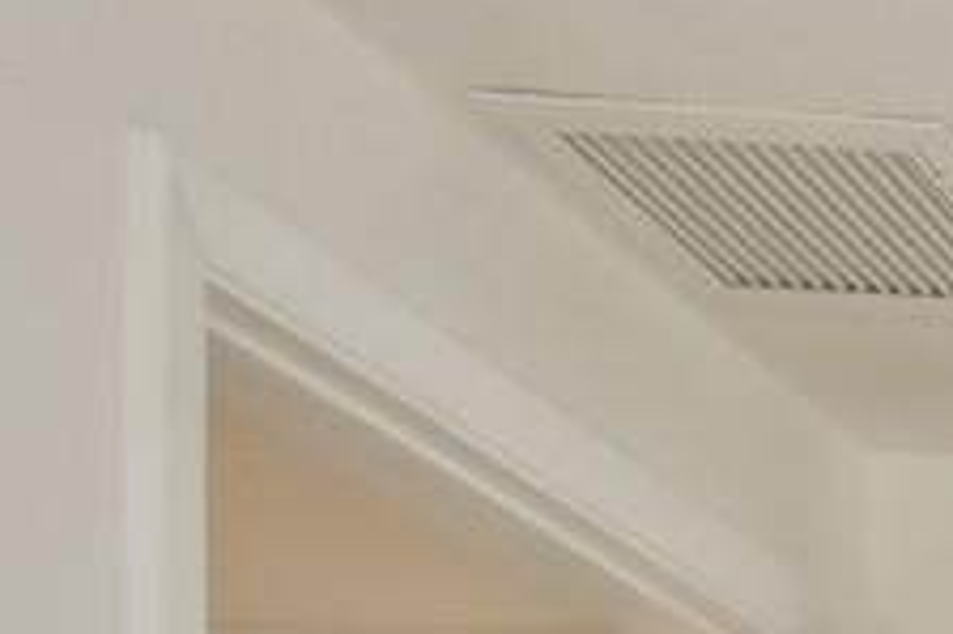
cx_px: 2442
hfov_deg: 13.0
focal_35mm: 107
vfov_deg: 10.8
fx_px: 2830
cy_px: 1540
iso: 200
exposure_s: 1/40
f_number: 8
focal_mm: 10
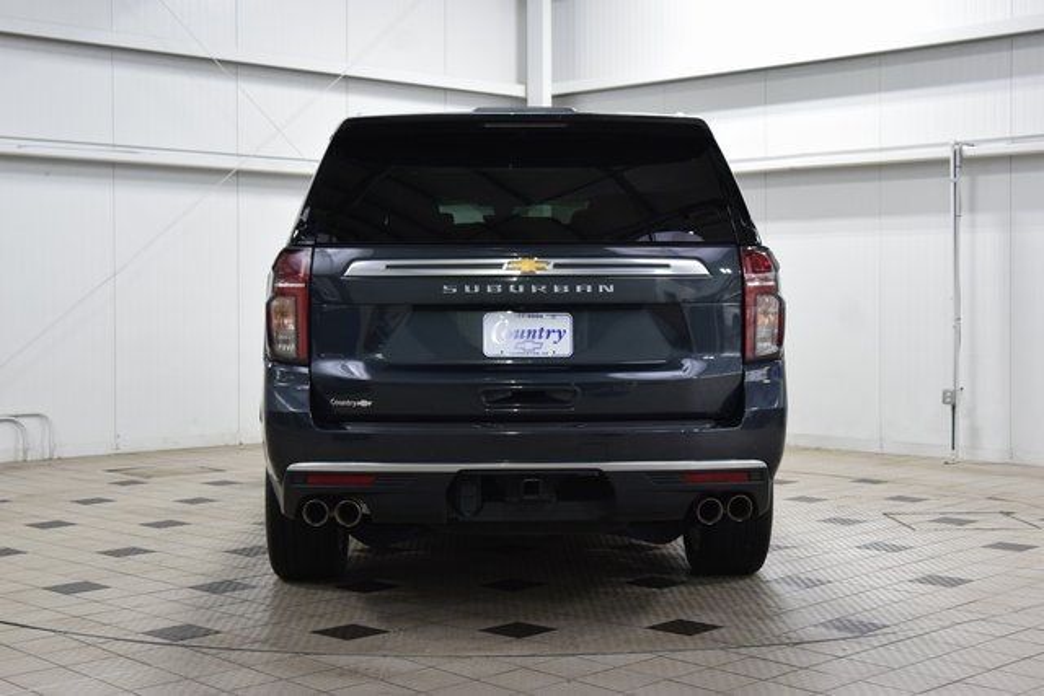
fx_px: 1566
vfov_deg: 25.1
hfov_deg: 36.9
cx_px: 522
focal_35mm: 54
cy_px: 348
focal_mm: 36
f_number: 5.6
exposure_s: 1/60
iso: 1600
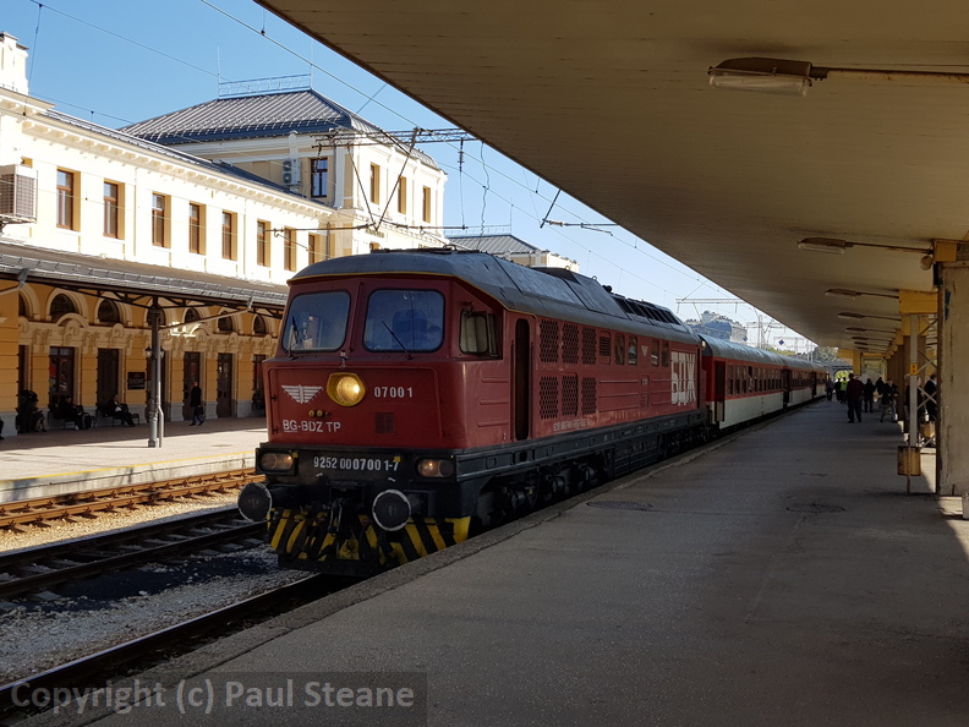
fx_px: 728
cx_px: 484
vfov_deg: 53.1
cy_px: 364
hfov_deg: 67.3
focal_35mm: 26
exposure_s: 1/1520
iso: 40
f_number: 1.7
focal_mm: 4.2
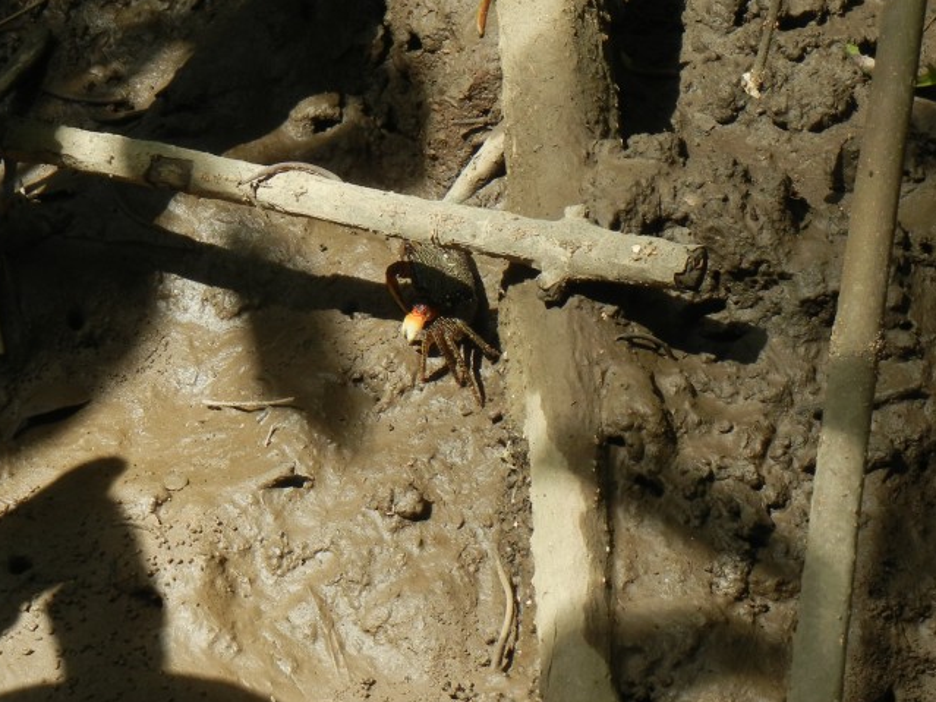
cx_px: 359
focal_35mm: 186
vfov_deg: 8.0
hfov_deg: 10.6
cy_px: 434
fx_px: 5028
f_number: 4.6
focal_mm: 20.9
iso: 160
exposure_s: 1/180
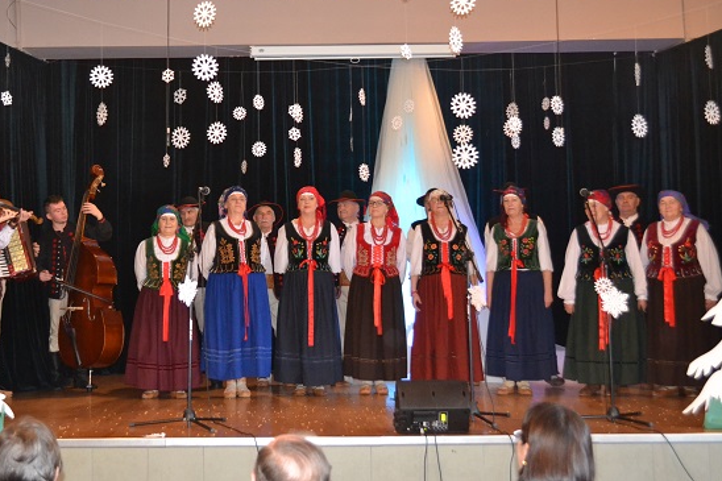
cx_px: 282
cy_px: 179
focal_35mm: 53
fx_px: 1063
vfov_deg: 25.4
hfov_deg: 37.4
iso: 3200
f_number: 4.5
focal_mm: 28
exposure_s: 1/60
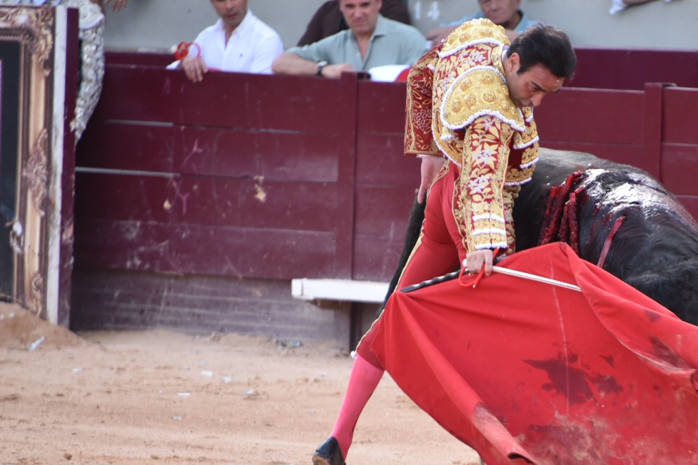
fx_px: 9636
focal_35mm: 497
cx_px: 558
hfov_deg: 4.1
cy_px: 327
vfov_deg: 2.8
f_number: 5.6
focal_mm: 300
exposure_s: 1/500
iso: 800
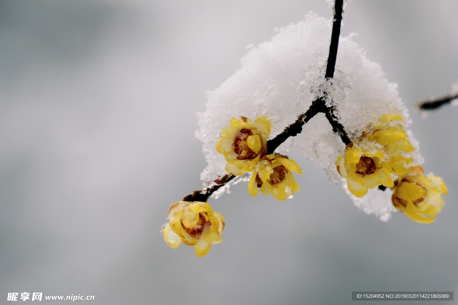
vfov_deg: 4.0
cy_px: 152
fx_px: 4389
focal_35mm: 345
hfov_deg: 6.0
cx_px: 229
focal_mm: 230
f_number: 7.1
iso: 200
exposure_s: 1/250
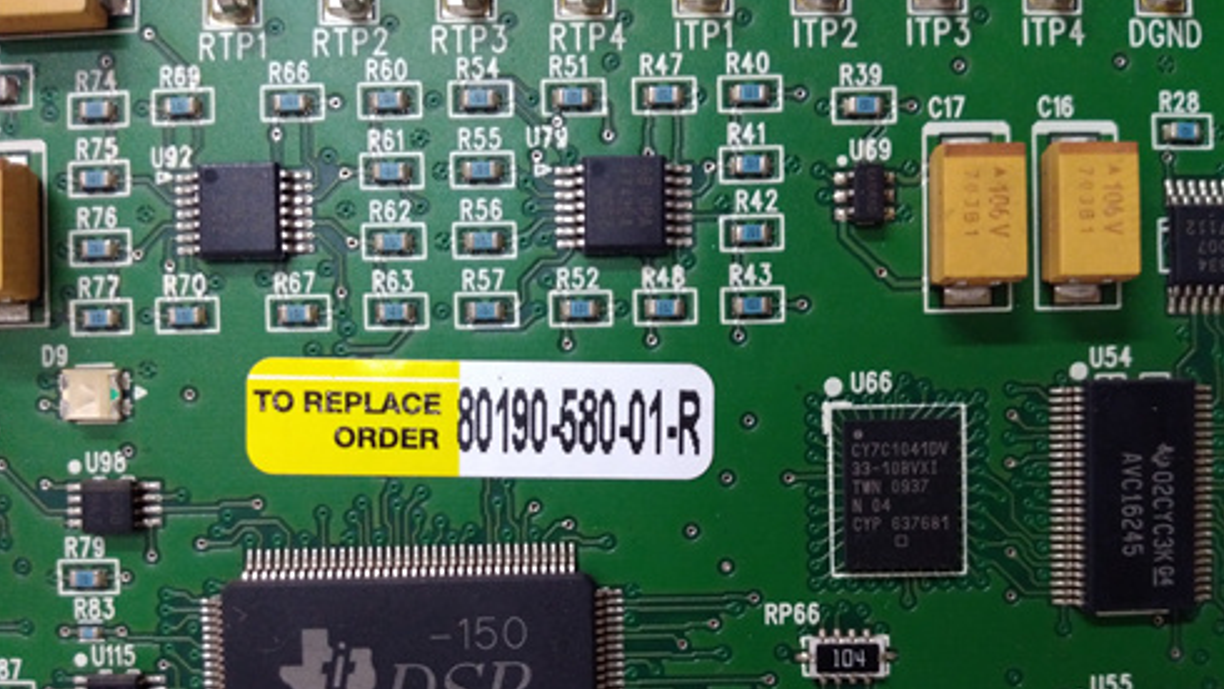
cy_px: 443
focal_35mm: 30
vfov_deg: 38.7
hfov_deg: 64.3
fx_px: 974
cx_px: 617
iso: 487
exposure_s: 1/33
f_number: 2
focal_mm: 3.79
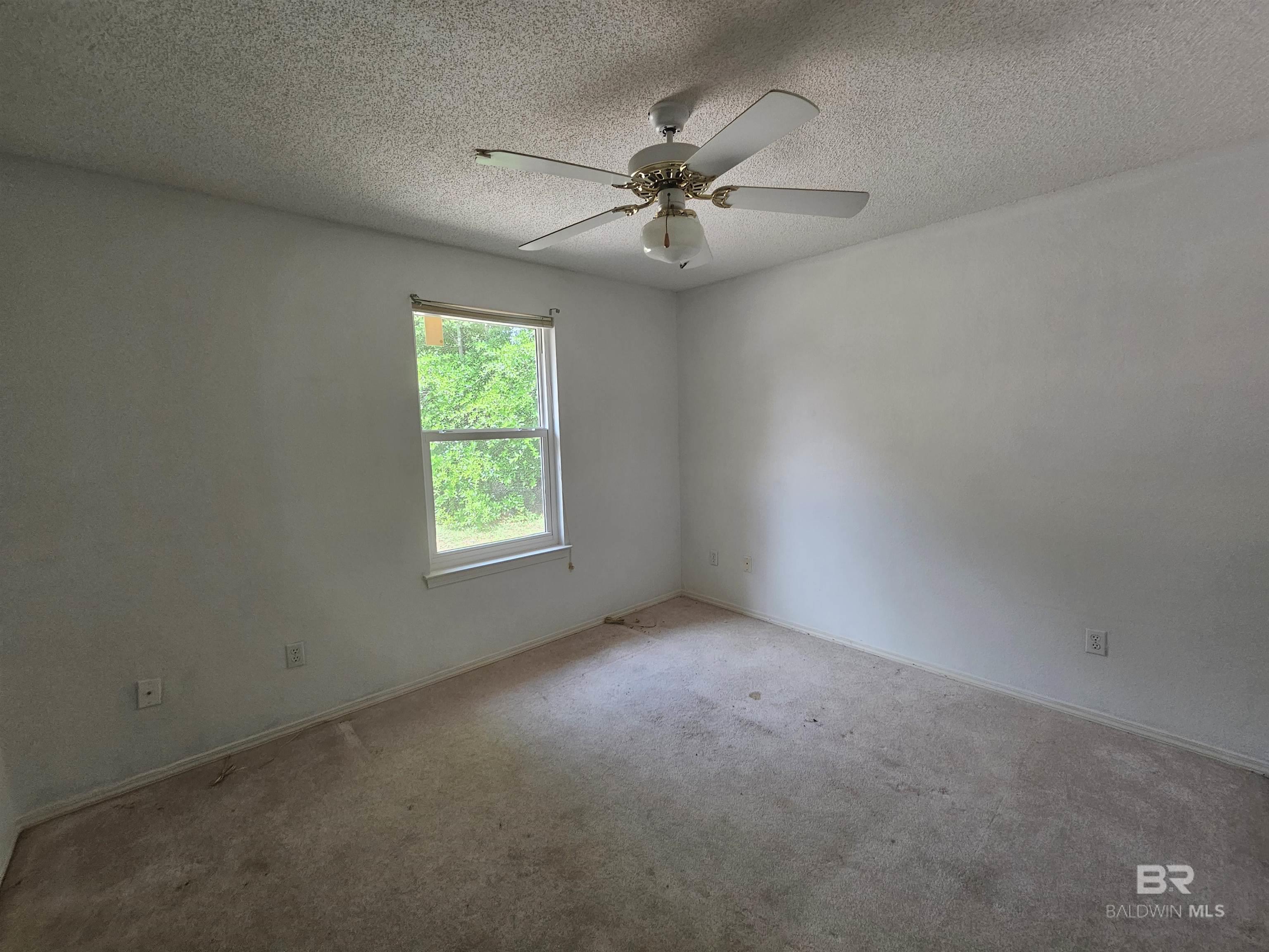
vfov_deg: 89.9
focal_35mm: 13
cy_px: 476
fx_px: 477
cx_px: 634
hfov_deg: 106.2
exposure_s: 1/60
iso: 80
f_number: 2.2
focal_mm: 2.2
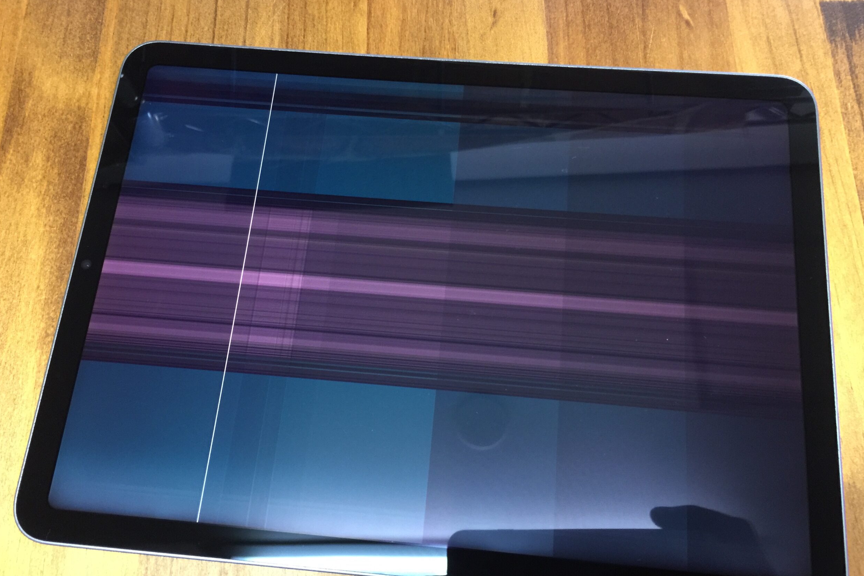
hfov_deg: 60.3
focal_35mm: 31
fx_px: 744
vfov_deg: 42.3
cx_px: 424
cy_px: 308
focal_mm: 4.15
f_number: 2.2
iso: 125
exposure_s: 1/8
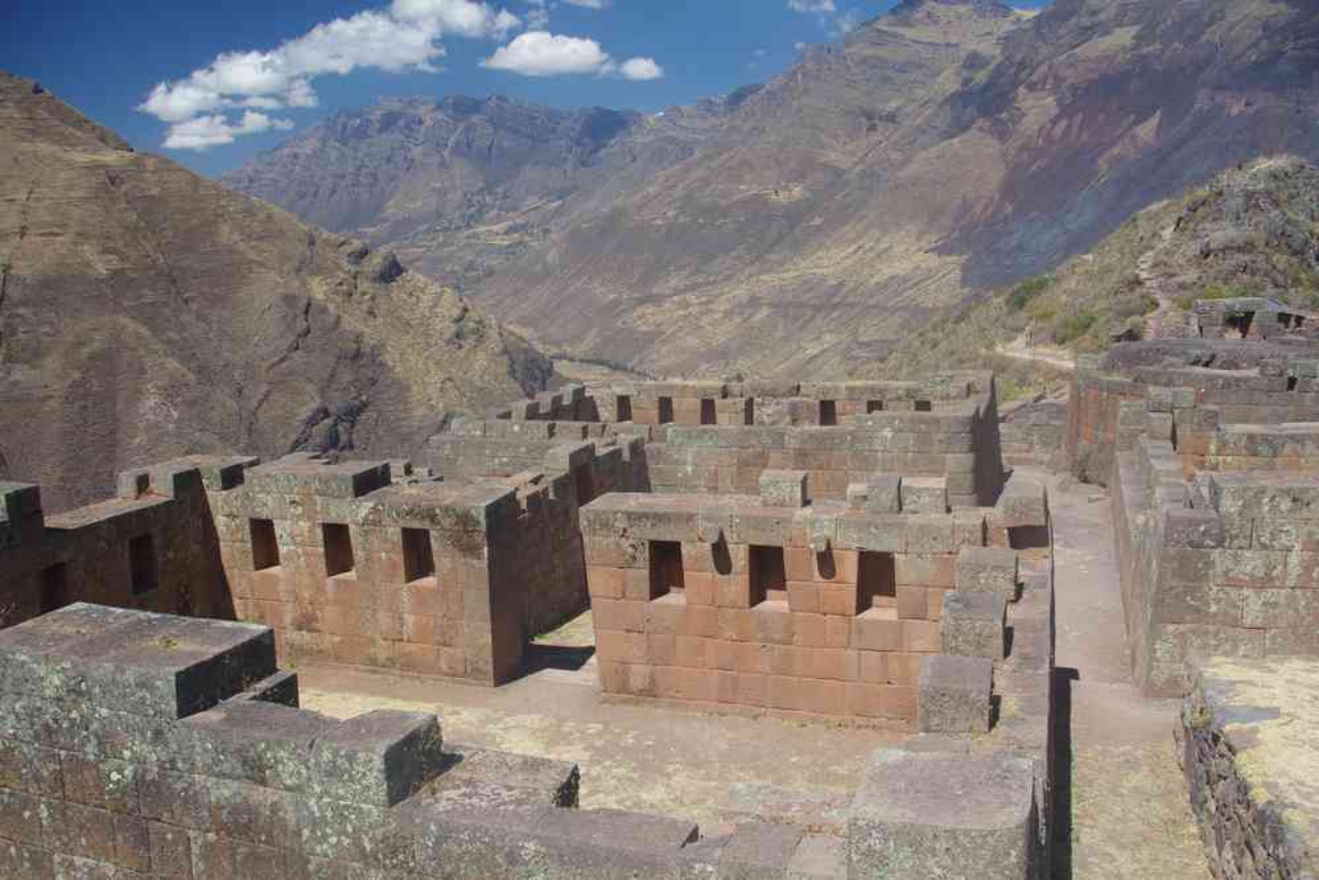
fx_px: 1099
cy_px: 440
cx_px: 660
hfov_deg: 61.9
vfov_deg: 43.6
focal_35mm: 30
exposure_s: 1/80
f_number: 11
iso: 200
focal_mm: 20
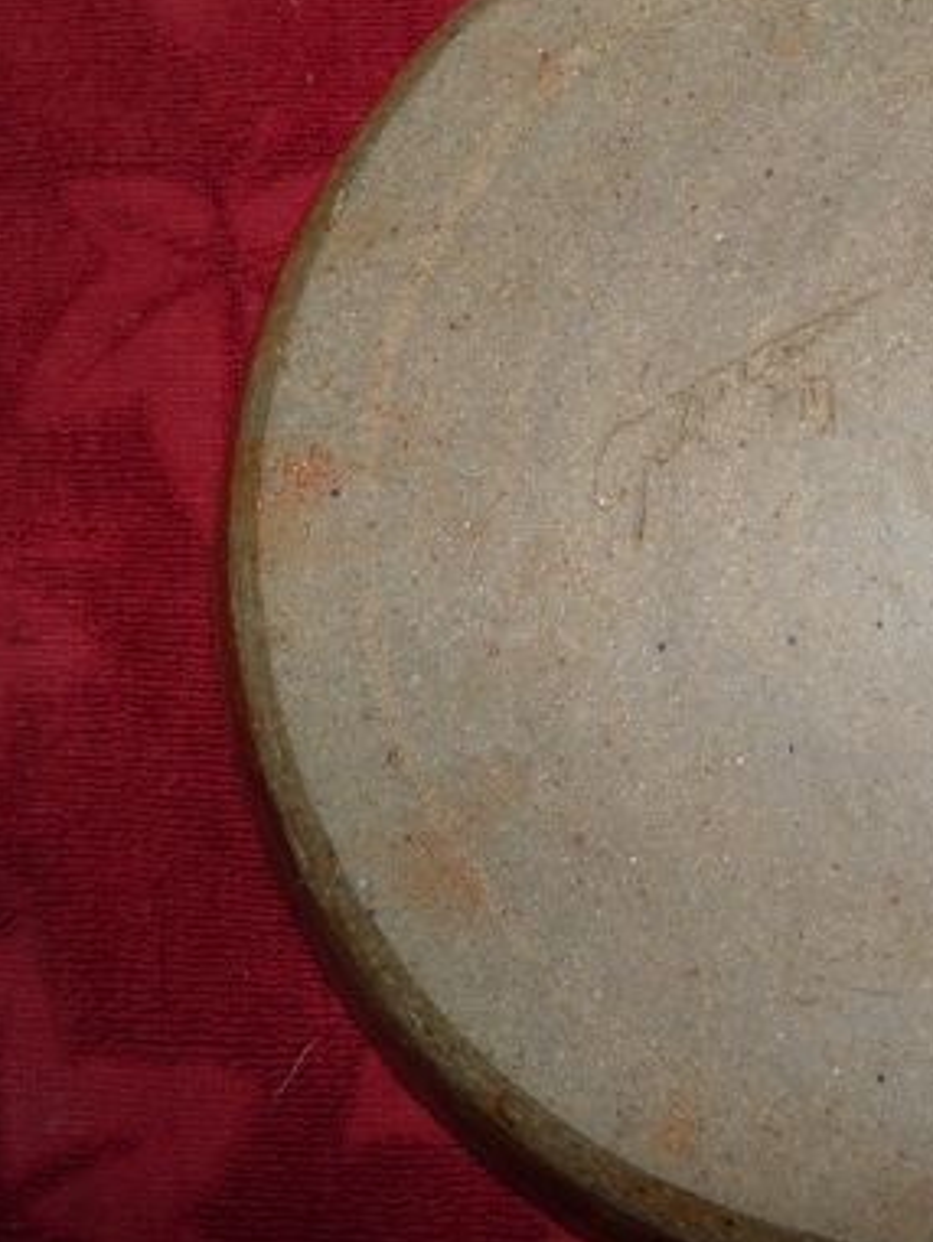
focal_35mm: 47
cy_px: 544
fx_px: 1688
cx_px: 904
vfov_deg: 40.4
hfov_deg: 29.2
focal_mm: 4.9
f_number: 2.8
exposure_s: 1/30
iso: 100
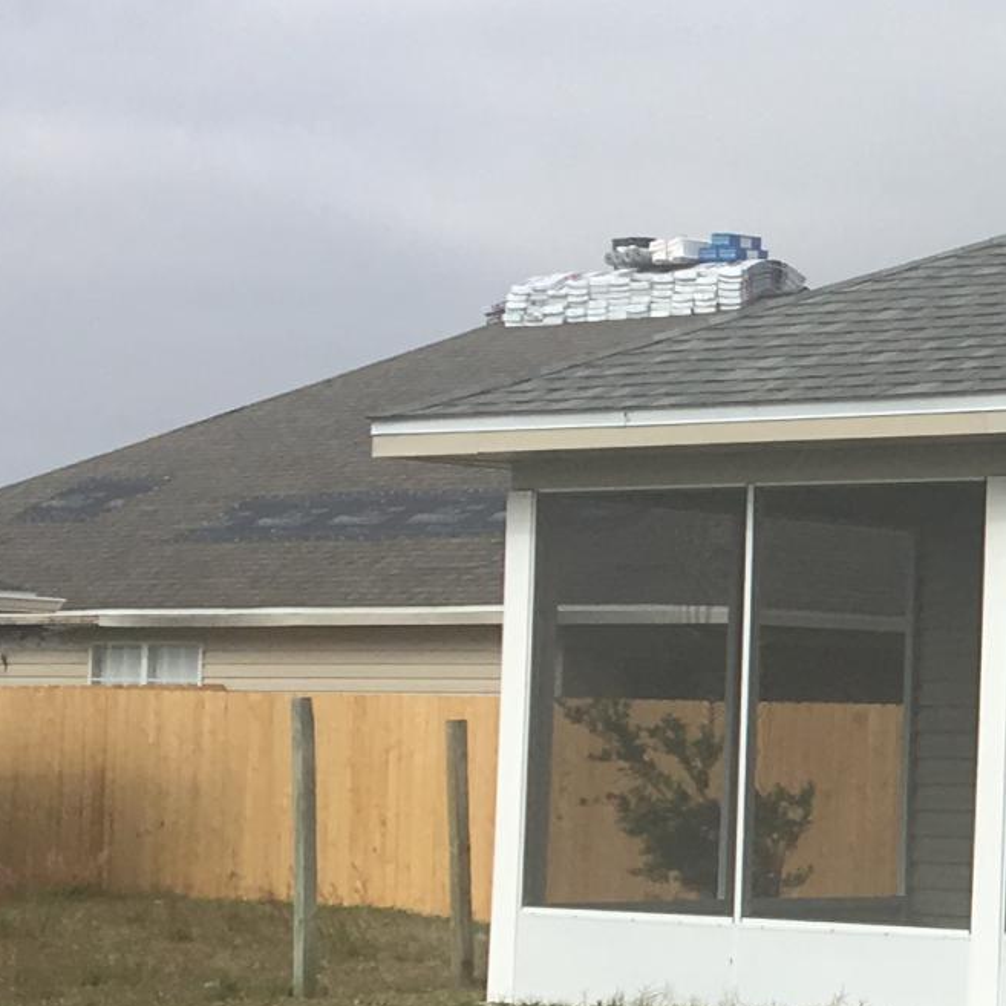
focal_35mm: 117
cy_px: 606
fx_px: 3847
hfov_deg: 13.4
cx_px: 1796
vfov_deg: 14.9
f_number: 2.2
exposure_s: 1/1672
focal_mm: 4.15
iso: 25
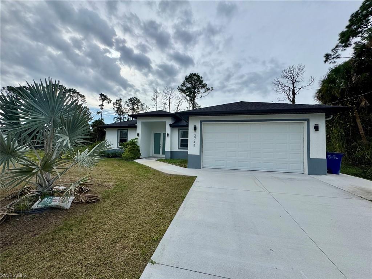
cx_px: 186
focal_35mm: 14
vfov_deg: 85.7
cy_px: 140
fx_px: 150
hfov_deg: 102.1
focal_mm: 2.22
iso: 40
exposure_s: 1/1880
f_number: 2.2
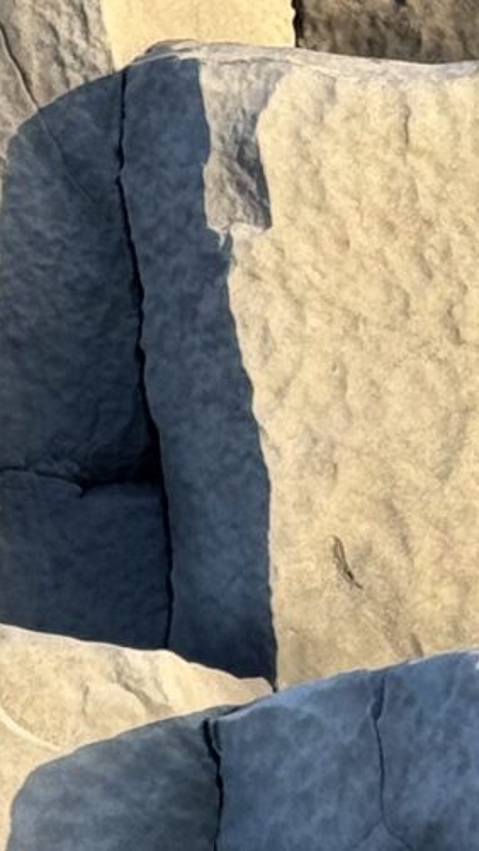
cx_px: -654
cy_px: 1017
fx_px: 6026
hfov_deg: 4.5
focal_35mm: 267
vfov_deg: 8.0
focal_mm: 6.86
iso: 50
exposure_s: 1/213
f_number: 1.78
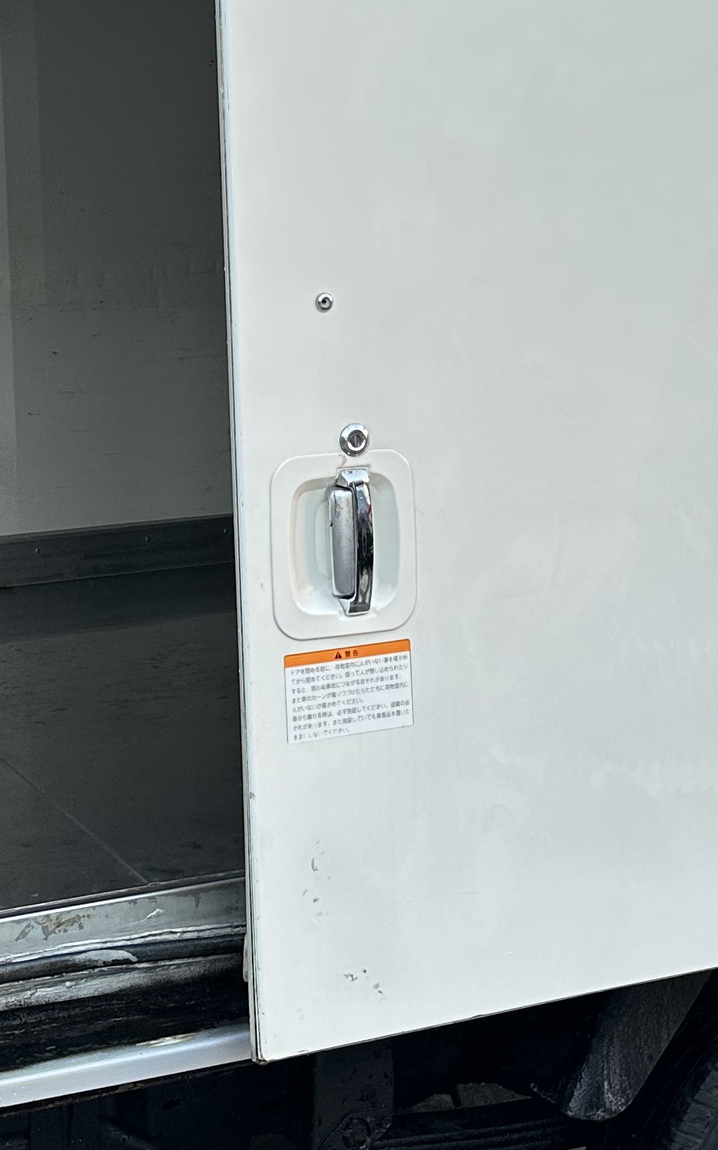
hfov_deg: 18.8
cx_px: 217
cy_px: 224
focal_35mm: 69
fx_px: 2161
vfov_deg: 29.1
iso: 125
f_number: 1.78
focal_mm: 6.86
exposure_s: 1/60
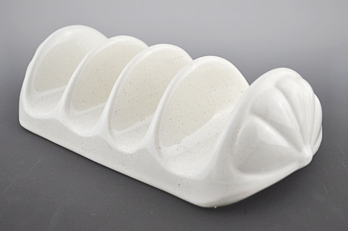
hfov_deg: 36.9
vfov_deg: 25.0
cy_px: 116
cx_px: 174
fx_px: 521
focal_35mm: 54
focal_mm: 36
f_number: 5
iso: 400
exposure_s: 1/40
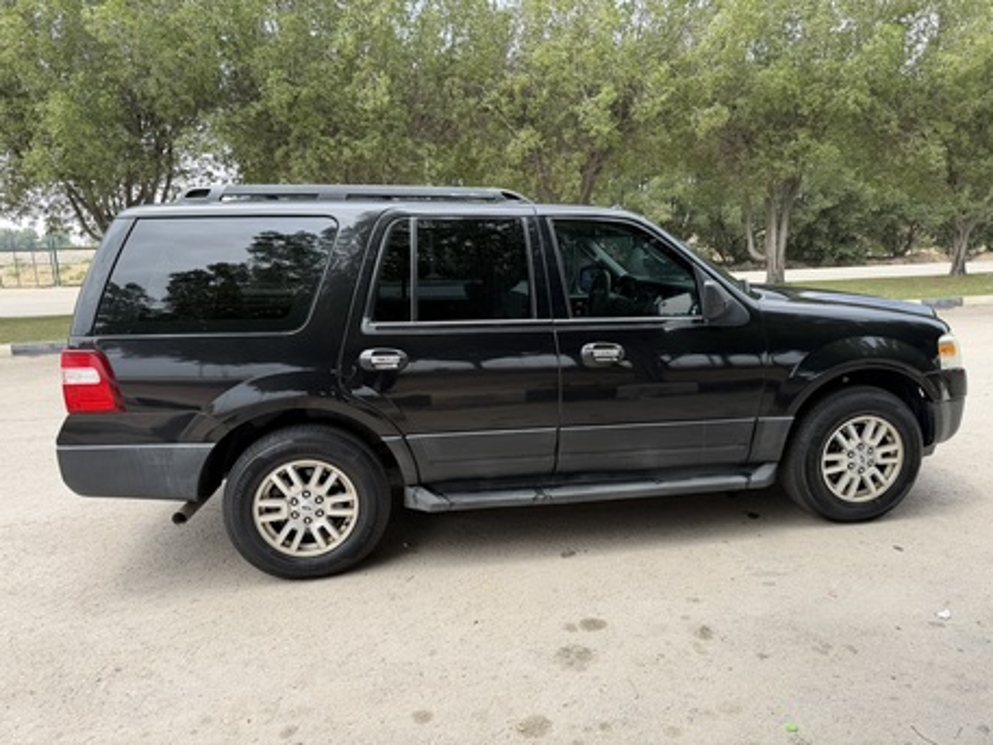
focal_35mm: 24
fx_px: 689
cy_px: 372
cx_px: 496
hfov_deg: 71.6
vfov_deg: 56.8
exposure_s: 1/1211
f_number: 1.78
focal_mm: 6.76
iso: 80
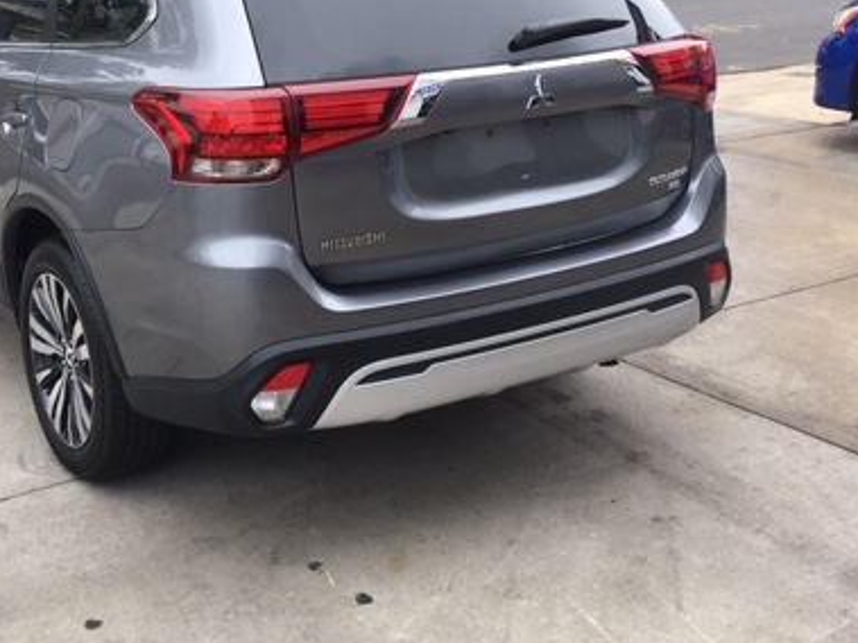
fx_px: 1214
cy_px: 156
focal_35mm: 49
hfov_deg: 38.4
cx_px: 267
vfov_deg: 29.2
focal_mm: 4.15
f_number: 2.2
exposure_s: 1/375
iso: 25
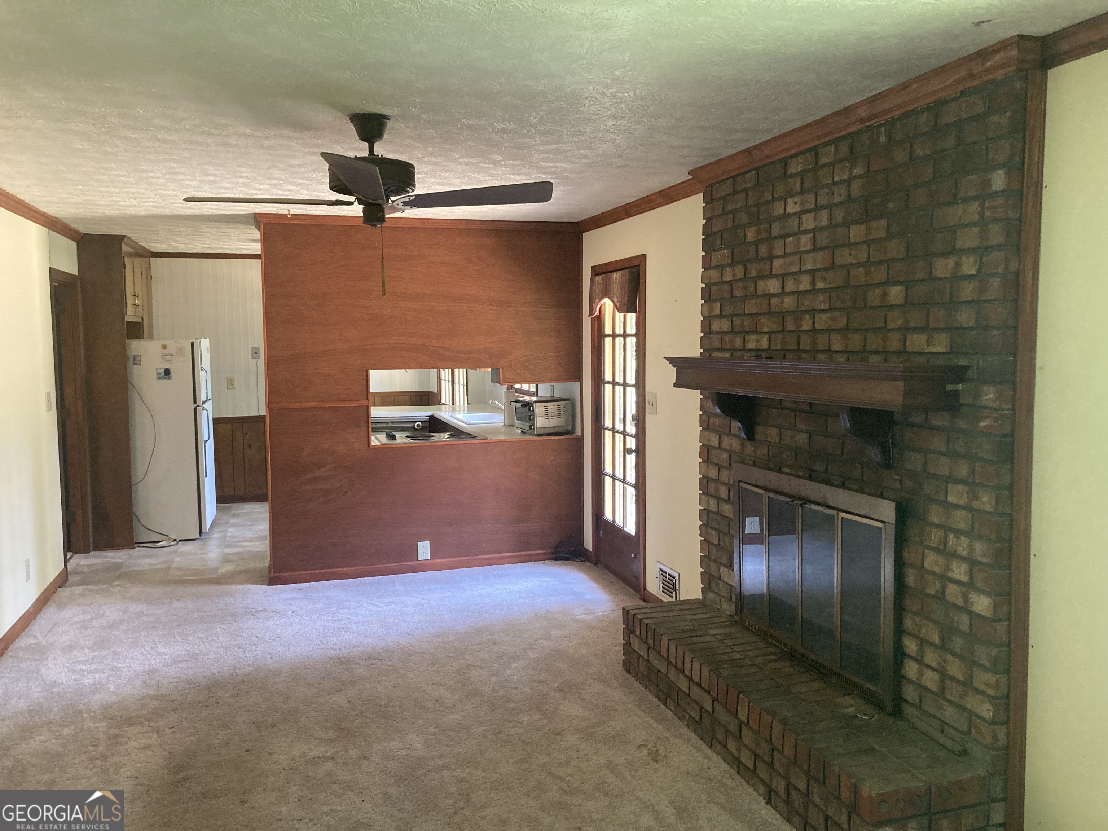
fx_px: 896
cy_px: 416
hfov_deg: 63.4
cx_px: 554
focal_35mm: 28
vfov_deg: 49.7
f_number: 1.8
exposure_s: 1/60
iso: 250
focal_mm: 3.99
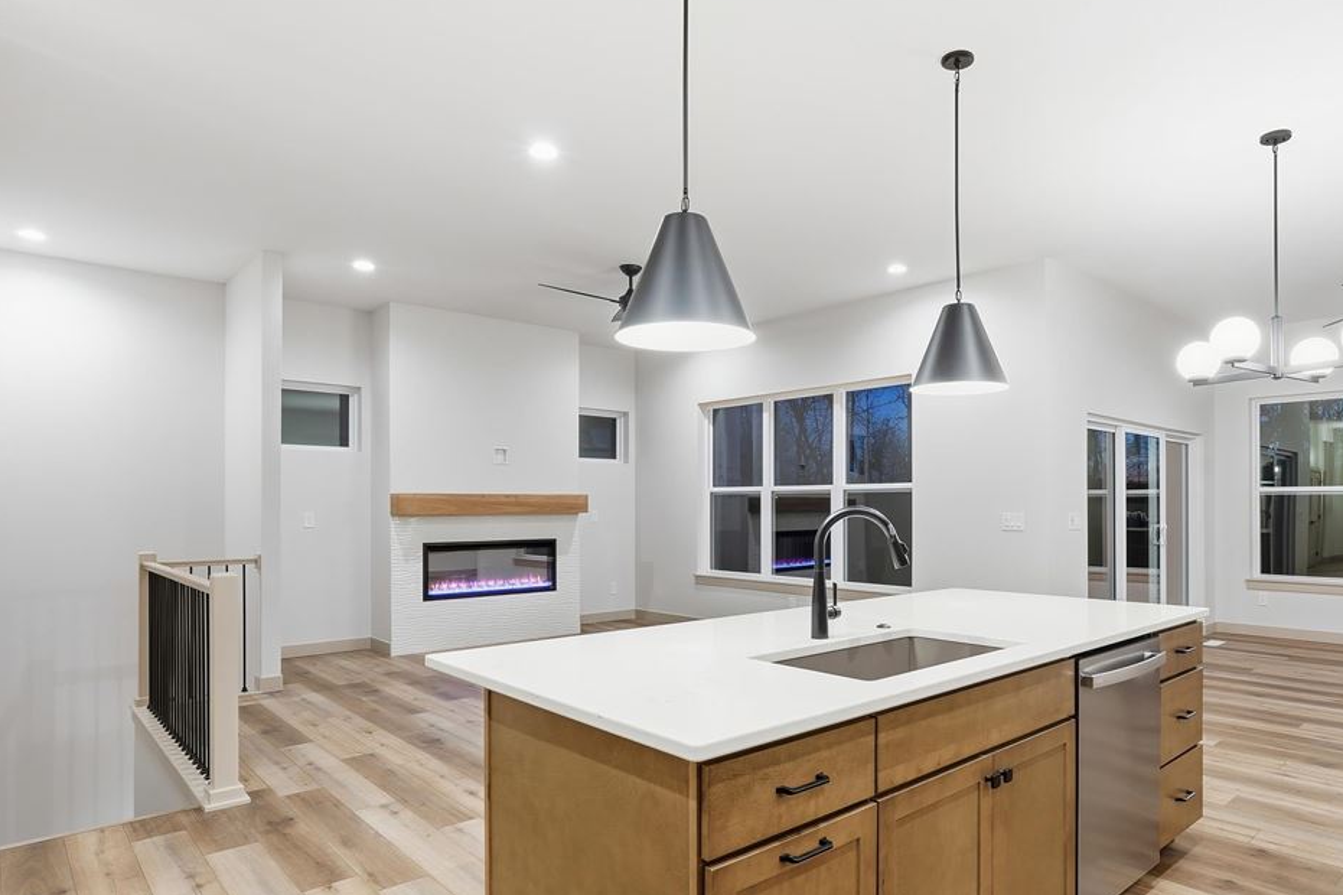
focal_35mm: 23
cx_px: 757
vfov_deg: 55.6
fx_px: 846
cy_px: 502
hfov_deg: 76.5
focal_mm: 16.5
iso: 250
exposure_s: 1/50
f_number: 9
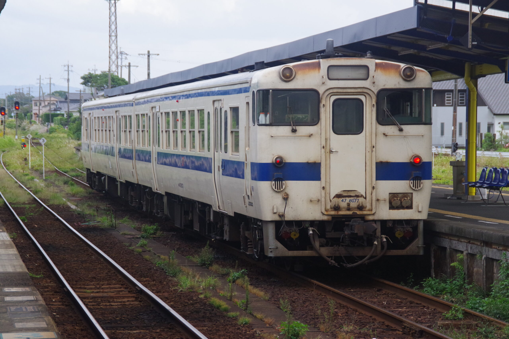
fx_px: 1909
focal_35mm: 135
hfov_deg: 15.2
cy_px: 170
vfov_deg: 10.2
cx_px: 254
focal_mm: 90
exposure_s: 1/160
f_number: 8
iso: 1600
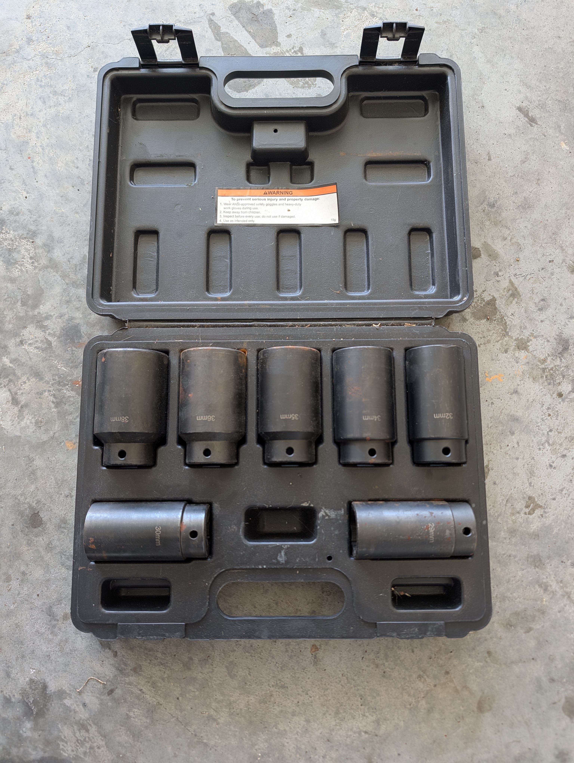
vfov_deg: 71.5
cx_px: 287
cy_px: 382
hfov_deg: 56.9
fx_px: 529
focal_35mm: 24
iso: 24
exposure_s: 1/30.2
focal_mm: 6.9
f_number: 1.68
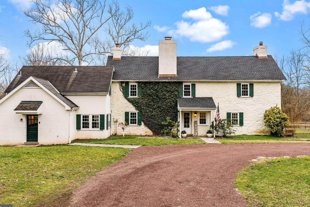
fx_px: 276
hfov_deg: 58.7
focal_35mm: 32
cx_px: 146
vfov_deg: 41.1
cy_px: 102
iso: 500
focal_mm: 29
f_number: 11
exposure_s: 1/100
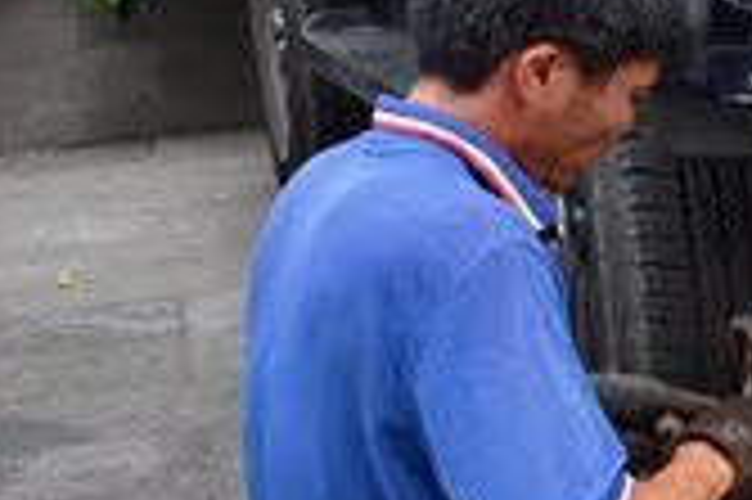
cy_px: -5
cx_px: 1391
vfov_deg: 9.8
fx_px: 2880
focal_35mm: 138
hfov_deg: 13.3
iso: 400
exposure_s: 1/160
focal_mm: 24
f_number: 8
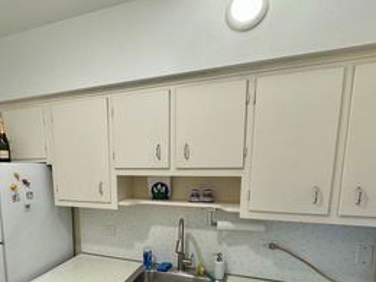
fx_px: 250
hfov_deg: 72.8
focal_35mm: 23
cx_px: 144
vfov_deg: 56.6
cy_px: 204
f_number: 2.2
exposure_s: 1/120
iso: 160
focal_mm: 2.22
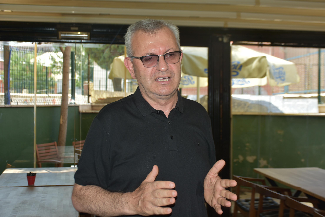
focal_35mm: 51
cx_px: 162
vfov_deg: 26.5
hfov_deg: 38.9
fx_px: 461
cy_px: 108
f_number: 4.2
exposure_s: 1/60
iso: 100
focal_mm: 34
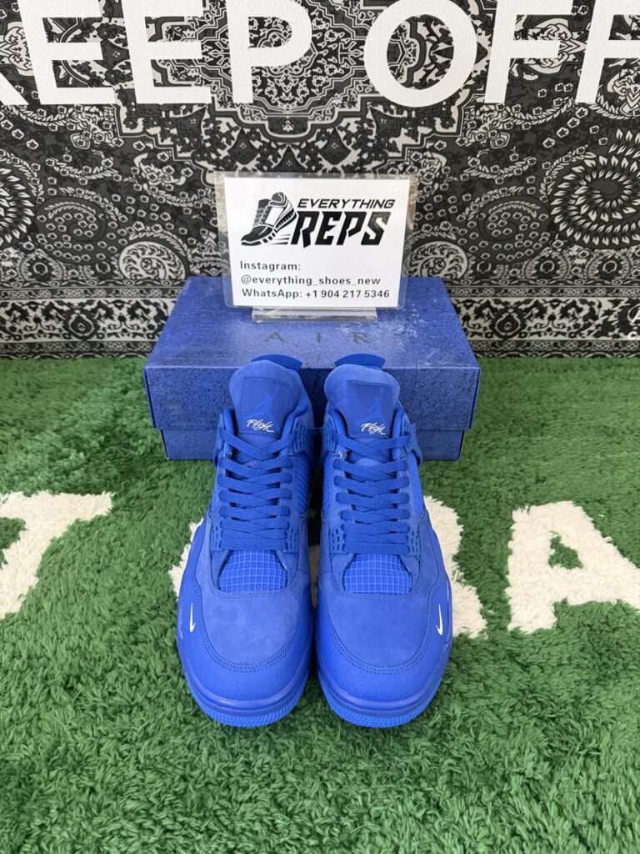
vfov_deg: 71.6
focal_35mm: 24
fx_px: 592
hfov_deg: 56.8
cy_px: 427
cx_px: 320
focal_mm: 6.76
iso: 640
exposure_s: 1/33
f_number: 1.78
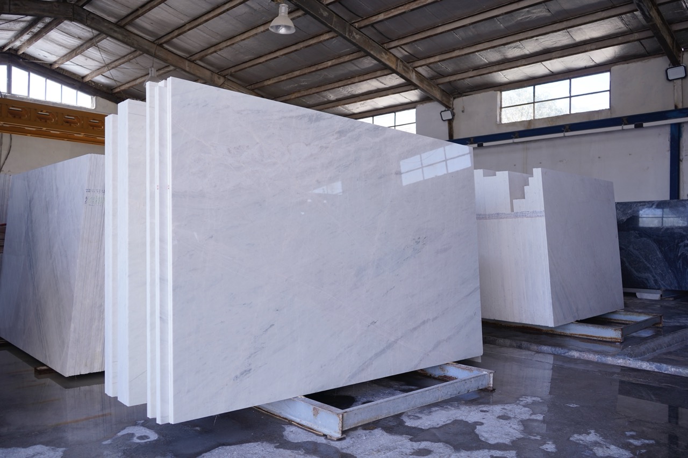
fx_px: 535
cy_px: 229
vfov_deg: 46.4
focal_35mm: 28
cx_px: 344
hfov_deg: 65.5
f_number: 4
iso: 100
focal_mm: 28
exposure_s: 1/80
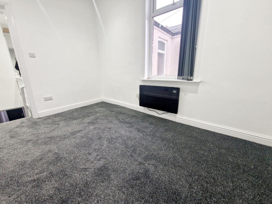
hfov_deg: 106.2
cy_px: 102
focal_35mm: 13
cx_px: 136
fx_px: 102
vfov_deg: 89.9
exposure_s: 1/50
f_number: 2.2
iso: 200
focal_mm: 2.2
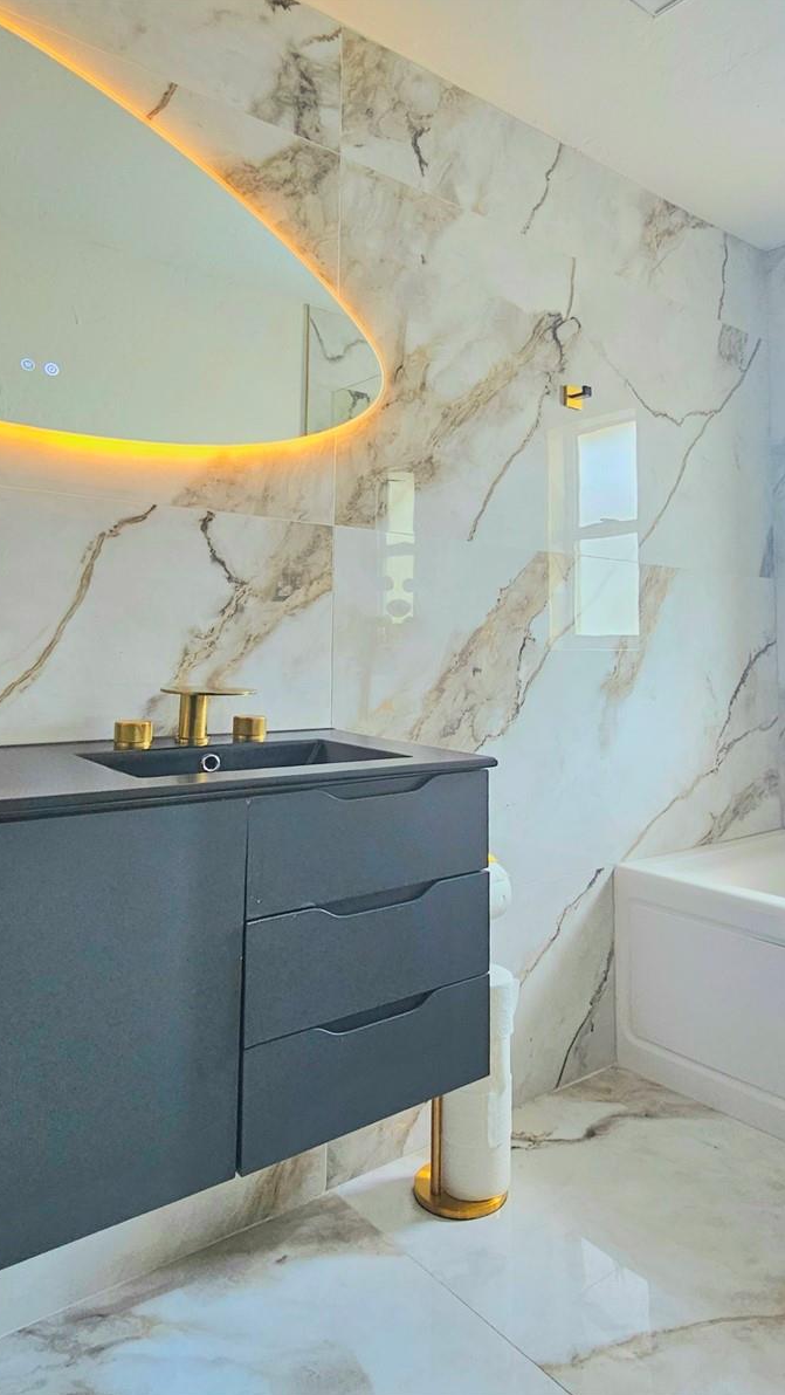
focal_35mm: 19
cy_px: 698
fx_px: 703
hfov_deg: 58.3
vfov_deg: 89.6
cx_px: 413
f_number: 2.2
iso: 160
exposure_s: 1/60.2
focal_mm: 2.2
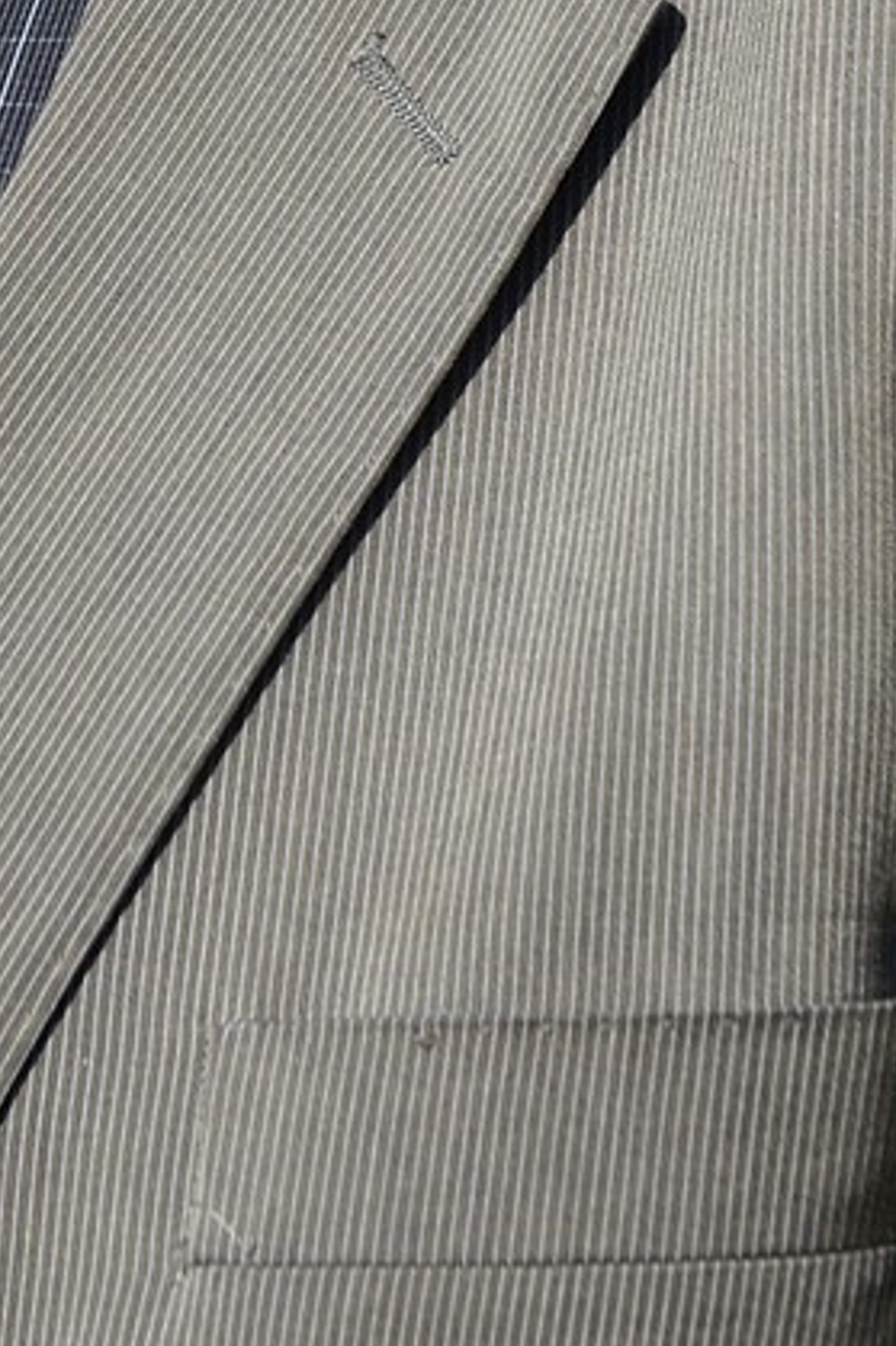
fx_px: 9975
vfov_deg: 7.5
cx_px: -77
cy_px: -1089
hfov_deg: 5.1
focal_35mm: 267
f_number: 9
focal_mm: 70
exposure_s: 1/400
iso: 200
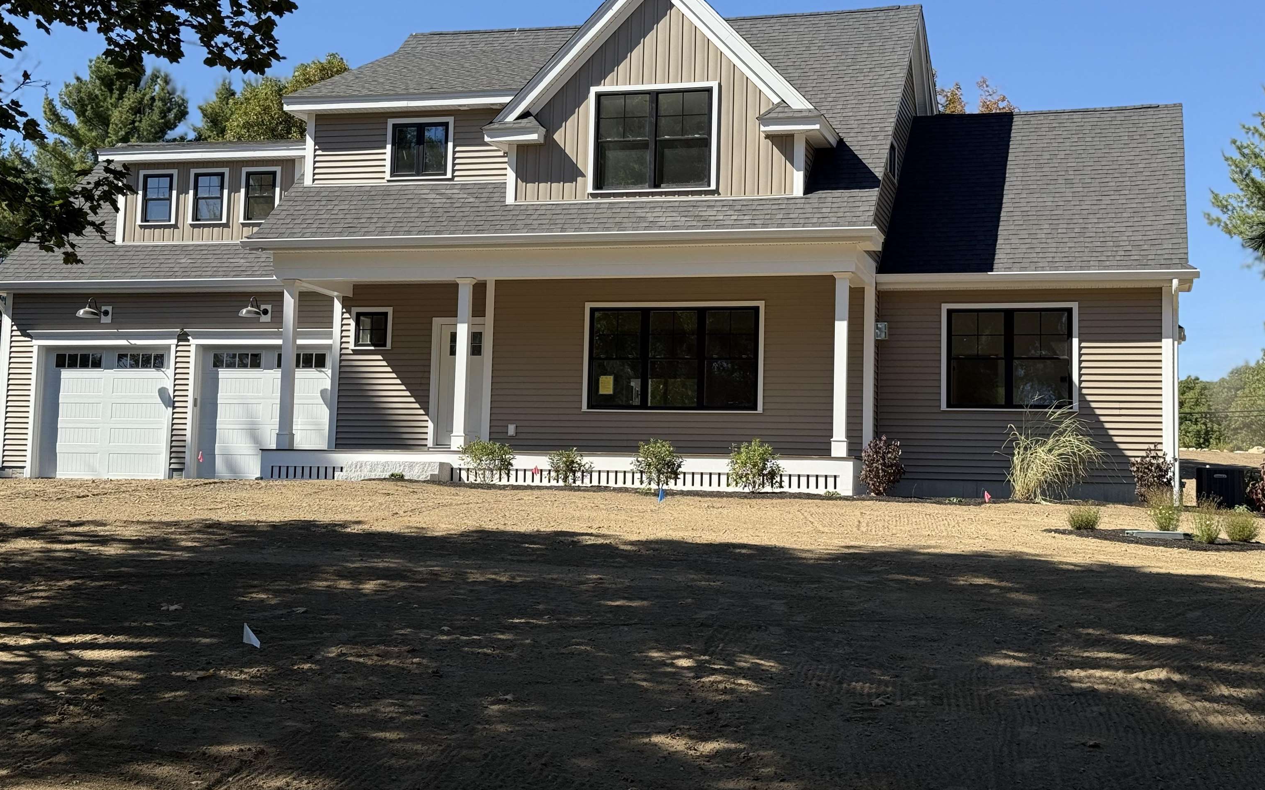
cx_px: 632
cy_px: 323
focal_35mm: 51
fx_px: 1758
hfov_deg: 39.6
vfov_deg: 25.3
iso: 64
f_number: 1.78
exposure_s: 1/3096
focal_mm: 6.76
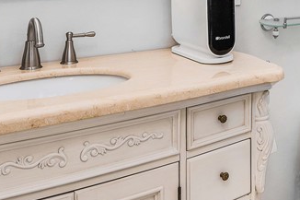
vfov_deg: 20.5
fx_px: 514
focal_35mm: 62
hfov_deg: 30.3
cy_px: -43
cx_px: 300
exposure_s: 1/25
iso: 400
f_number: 8
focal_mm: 18.5
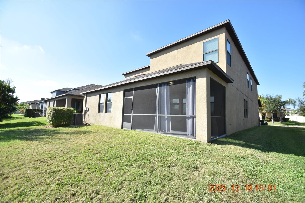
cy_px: 102
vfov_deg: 77.3
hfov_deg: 100.4
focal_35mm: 15
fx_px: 127
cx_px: 152
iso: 800
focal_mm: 10
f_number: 3.5
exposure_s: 1/4000
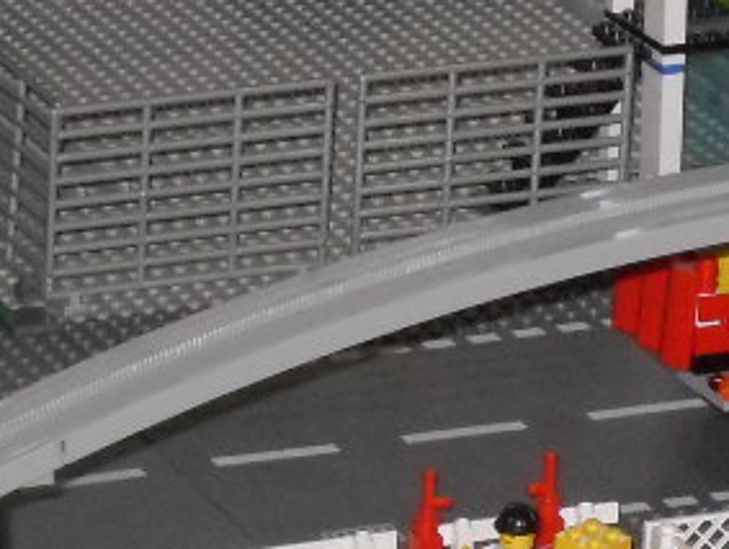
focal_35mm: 401
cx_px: 806
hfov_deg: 4.9
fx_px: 8456
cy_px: 585
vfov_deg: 3.7
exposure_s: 1/90
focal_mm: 18.1
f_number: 5.2
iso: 400
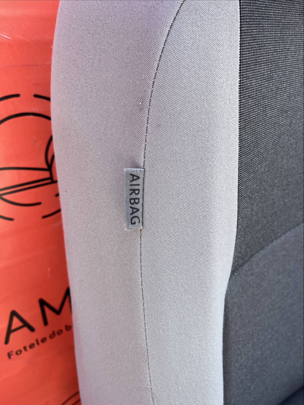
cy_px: 202
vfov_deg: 67.3
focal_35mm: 26
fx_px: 304
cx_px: 152
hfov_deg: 53.1
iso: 32
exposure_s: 1/122
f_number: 1.6
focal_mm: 5.1
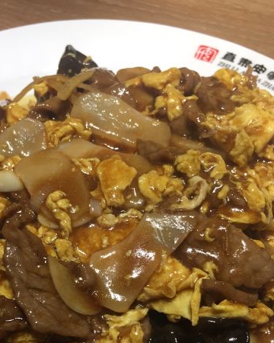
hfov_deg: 33.9
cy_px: 256
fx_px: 446
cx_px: 93
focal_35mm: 44
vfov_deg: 40.8
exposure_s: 1/100
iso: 50
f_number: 2.2
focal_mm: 4.15
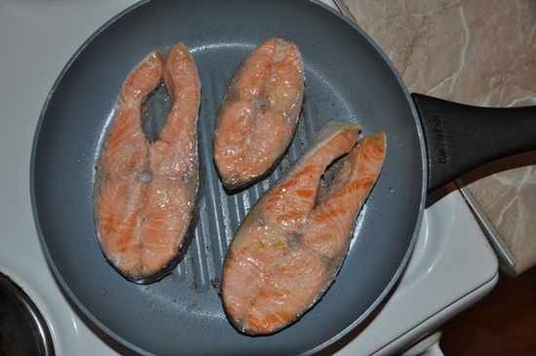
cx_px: 268
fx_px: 624
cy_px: 178
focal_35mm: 42
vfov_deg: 31.8
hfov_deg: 46.5
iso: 200
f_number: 5.6
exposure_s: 1/30
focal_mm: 28
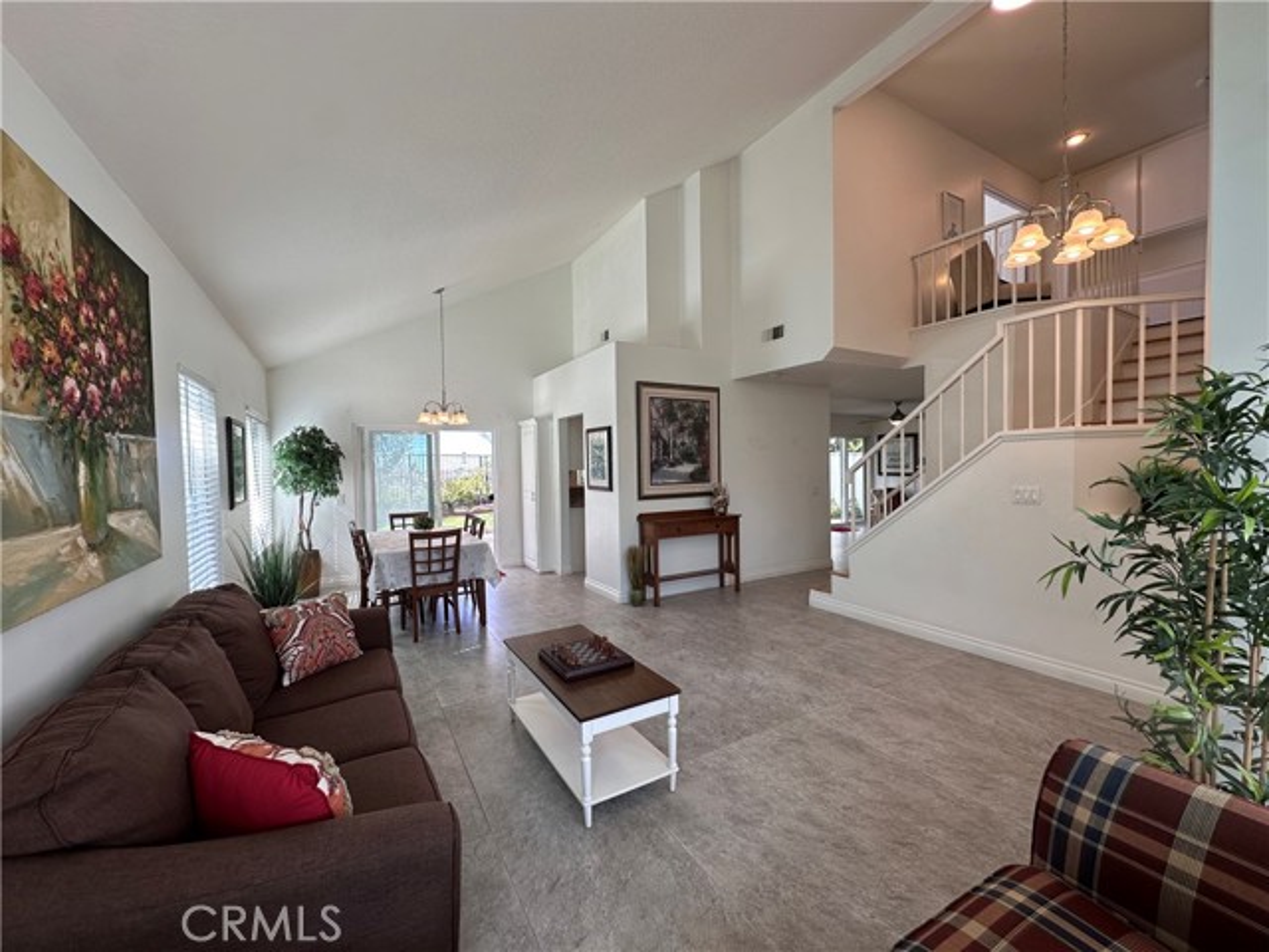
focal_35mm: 14
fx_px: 513
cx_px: 634
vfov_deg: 85.7
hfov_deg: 102.1
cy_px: 476
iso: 50
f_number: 2.2
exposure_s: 1/120
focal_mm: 2.22
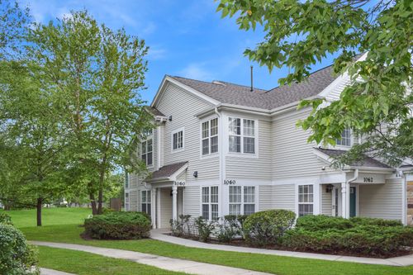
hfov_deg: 61.9
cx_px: 206
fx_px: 344
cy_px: 138
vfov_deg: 43.6
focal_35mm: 30
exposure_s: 1/200
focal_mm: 20
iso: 100
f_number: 7.1
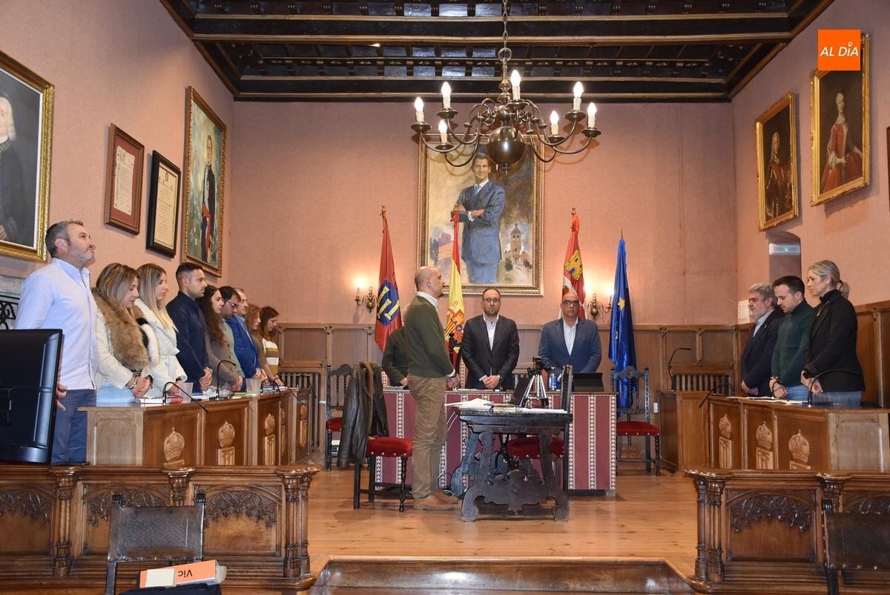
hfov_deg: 55.1
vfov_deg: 38.4
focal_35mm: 34
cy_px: 298
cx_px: 445
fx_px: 854
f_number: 4
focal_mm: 23
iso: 800
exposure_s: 1/60
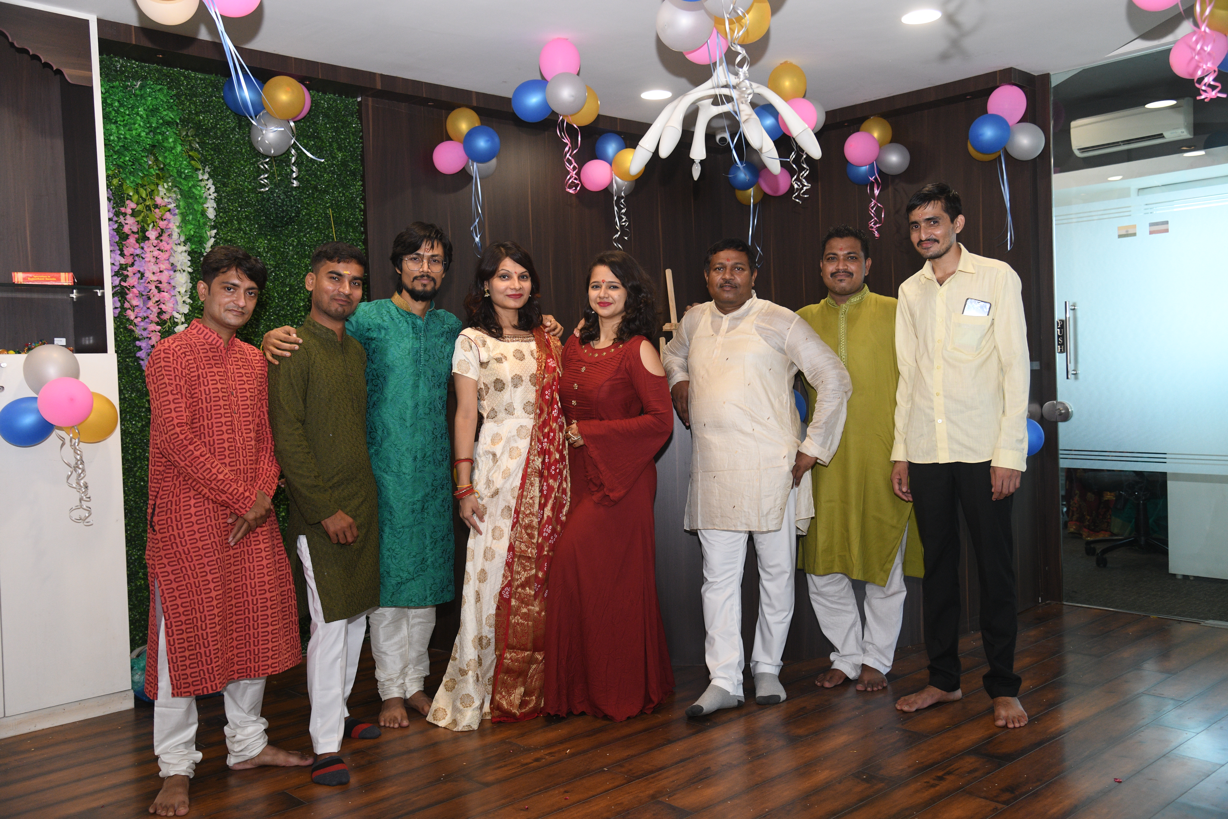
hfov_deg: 58.7
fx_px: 1091
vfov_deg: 41.1
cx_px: 614
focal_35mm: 32
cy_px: 410
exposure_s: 1/160
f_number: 4.5
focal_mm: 32
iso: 1250
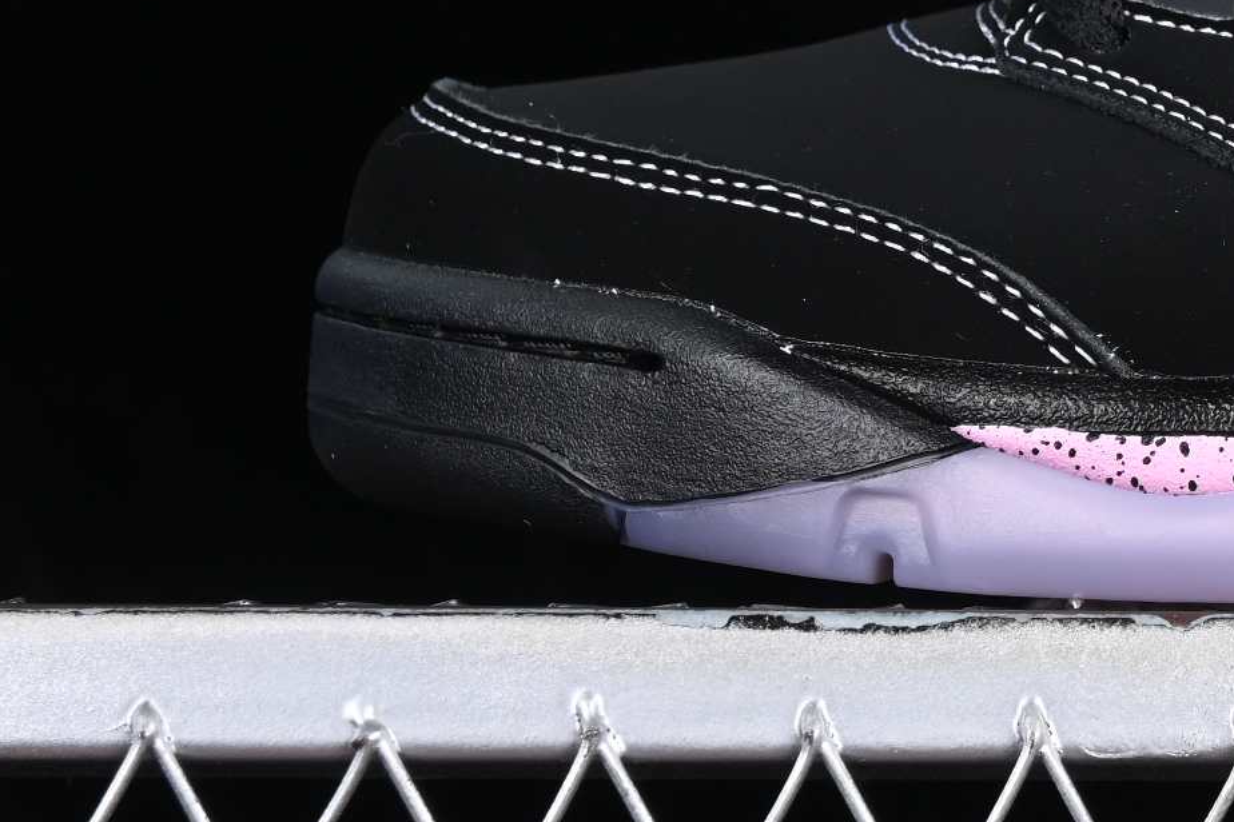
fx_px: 7746
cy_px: -128
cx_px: 1720
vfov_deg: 6.1
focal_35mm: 226
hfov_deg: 8.9
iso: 160
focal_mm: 50
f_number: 6.3
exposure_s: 1/60
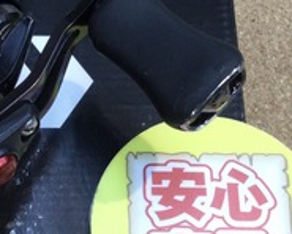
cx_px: 5
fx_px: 847
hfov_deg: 19.1
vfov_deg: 15.7
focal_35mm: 98
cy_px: 138
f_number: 2.4
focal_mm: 3.3
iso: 50
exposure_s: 1/30
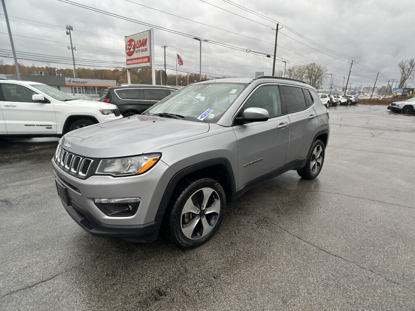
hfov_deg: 67.3
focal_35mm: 26
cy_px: 156
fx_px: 312
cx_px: 208
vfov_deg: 53.1
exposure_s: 1/552
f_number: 1.5
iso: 50
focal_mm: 5.7
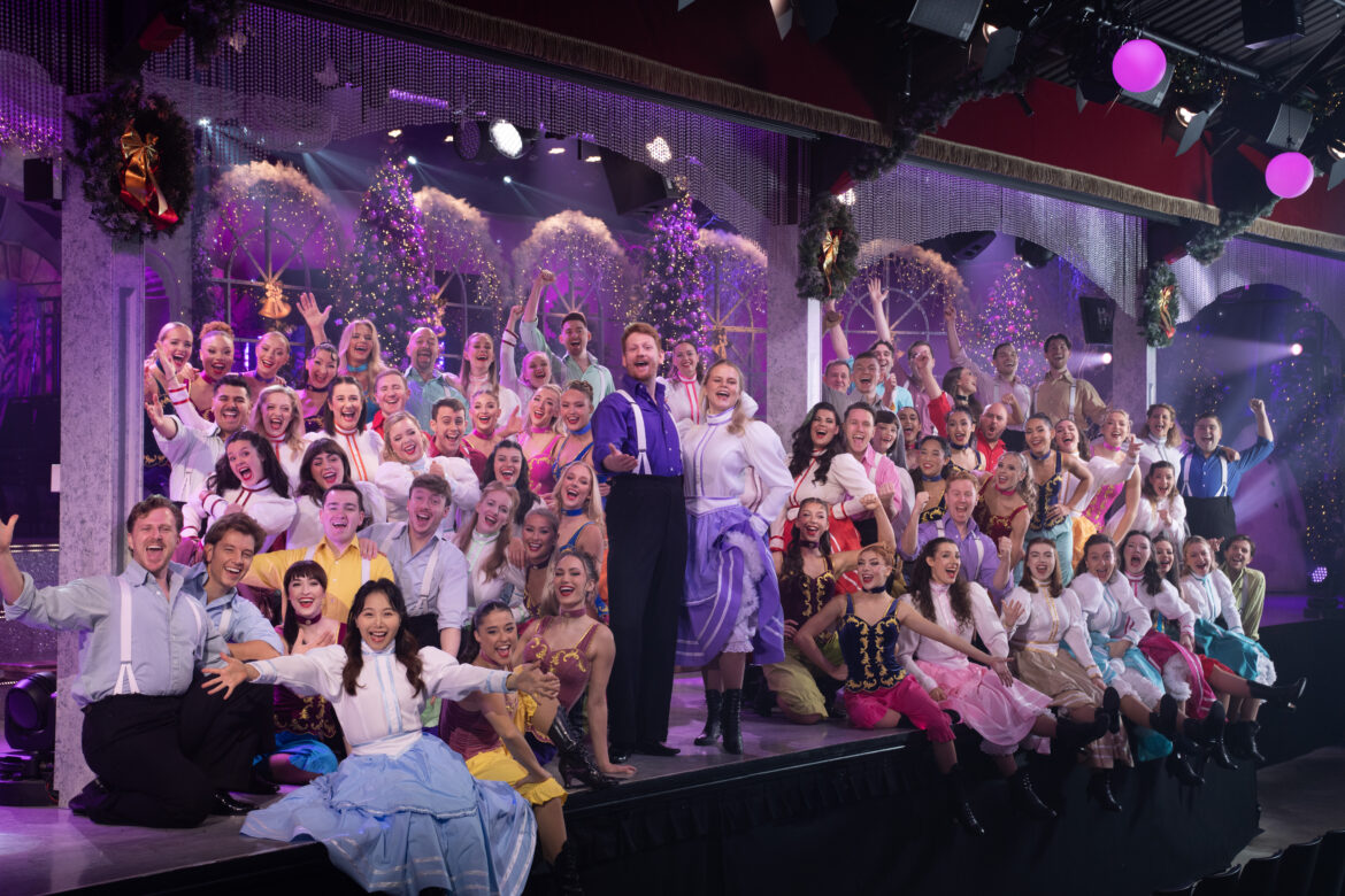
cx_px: 672
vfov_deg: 23.4
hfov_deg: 34.5
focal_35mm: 58
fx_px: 2167
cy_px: 448
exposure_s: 1/100
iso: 400
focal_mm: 58
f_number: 8
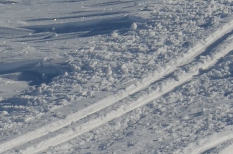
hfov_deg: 5.2
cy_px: -313
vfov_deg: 3.5
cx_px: 593
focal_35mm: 380
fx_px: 2451
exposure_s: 1/800
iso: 200
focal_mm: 35
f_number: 11
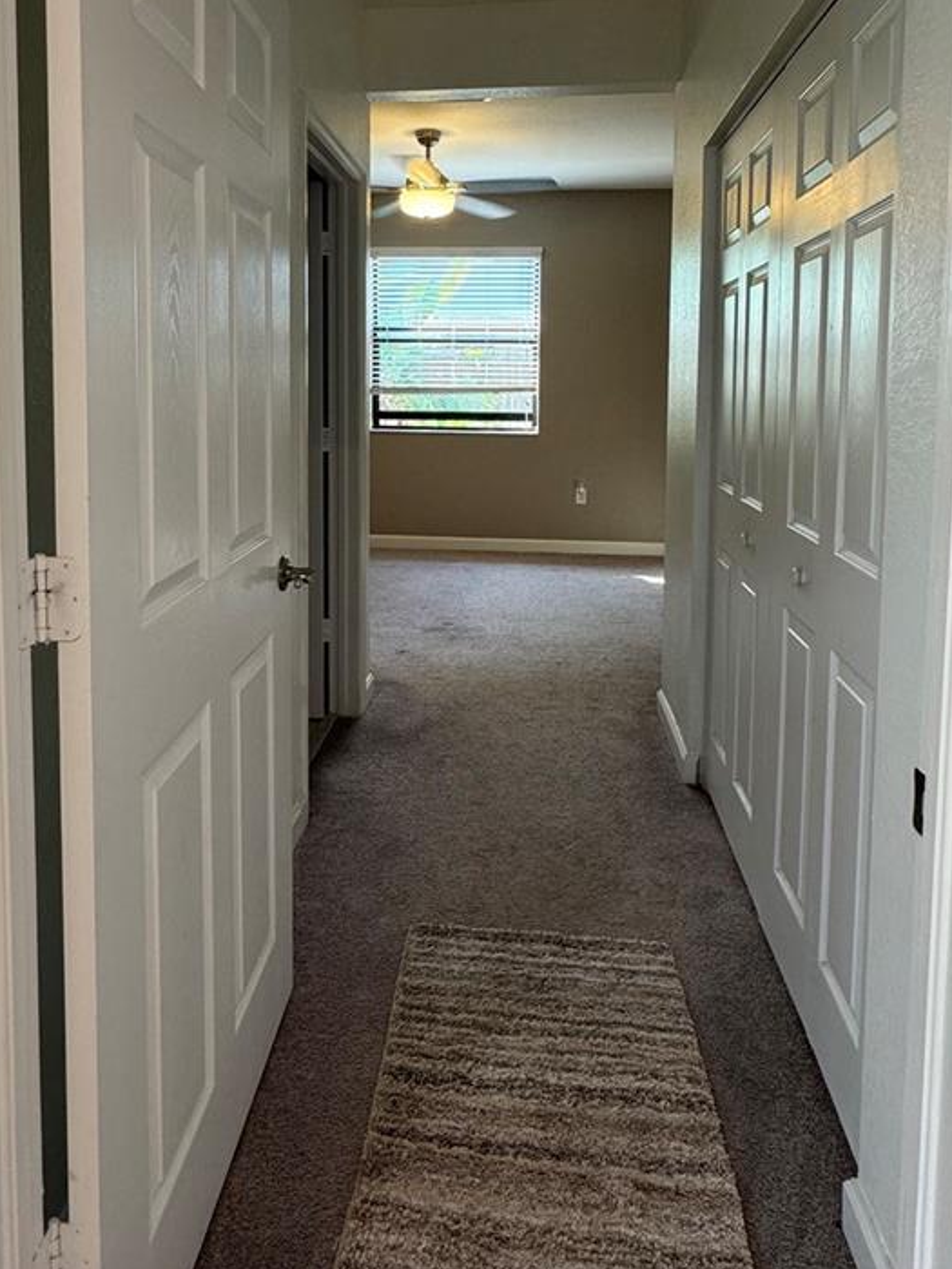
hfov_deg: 56.7
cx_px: 428
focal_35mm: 24
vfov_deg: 69.8
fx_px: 880
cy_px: 435
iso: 200
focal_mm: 2.22
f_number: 2.2
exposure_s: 1/60
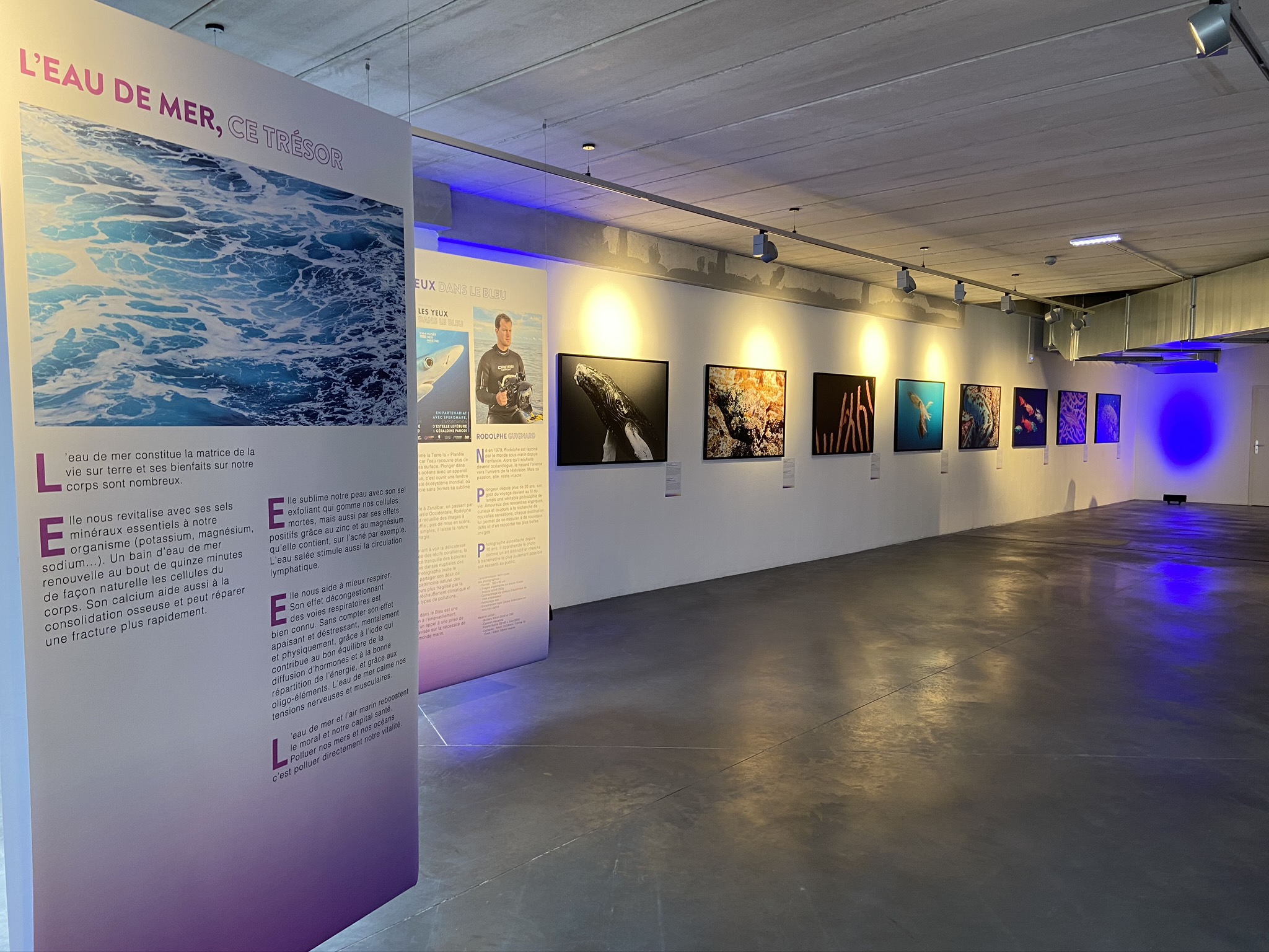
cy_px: 476
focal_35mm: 26
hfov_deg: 67.3
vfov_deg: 53.1
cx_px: 634
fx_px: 953
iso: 80
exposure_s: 1/50
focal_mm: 4.25
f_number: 1.8
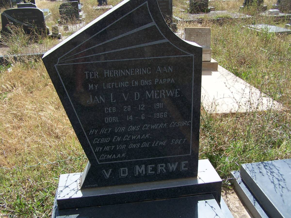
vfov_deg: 37.7
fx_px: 319
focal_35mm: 38
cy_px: 109
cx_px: 146
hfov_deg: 49.0
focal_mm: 6.3
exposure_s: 1/750
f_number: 4
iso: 80
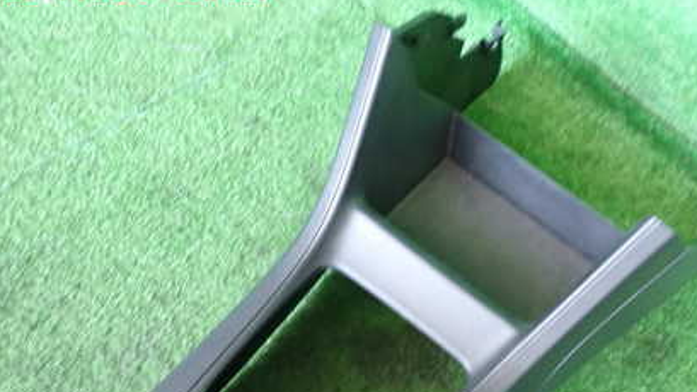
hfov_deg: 49.6
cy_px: 349
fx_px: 739
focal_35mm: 40
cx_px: 467
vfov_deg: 28.6
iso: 320
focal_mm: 4.5
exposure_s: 1/30
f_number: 2
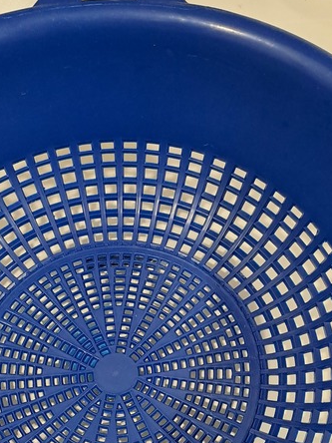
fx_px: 575
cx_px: 126
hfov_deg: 32.0
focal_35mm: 45
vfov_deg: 39.9
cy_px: 370
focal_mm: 4.65
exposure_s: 1/50
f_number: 1.8
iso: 250
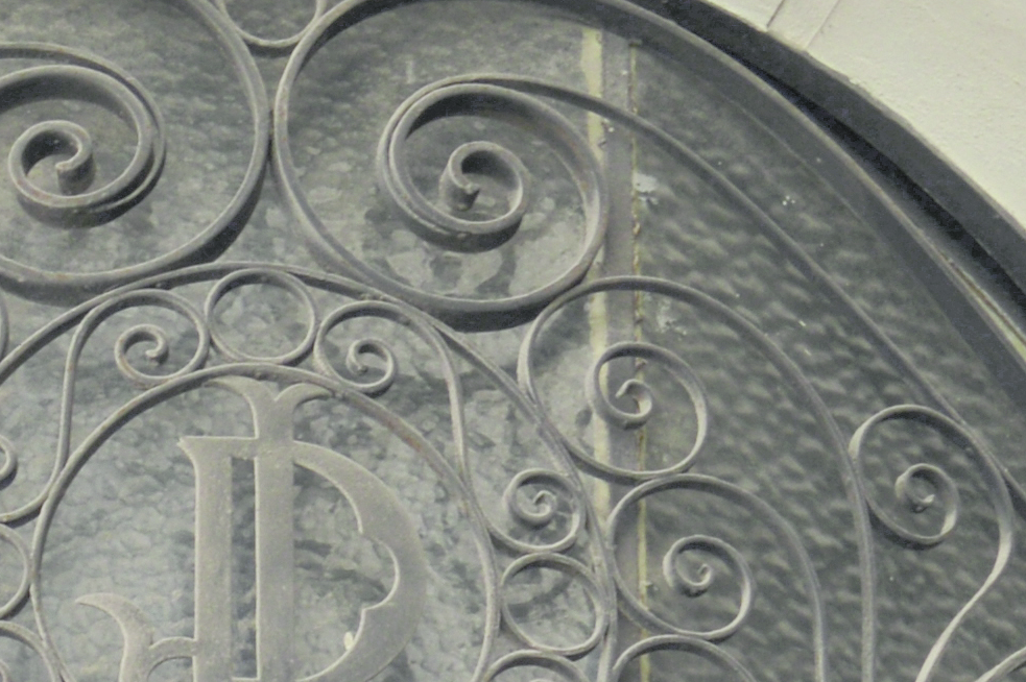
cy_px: 693
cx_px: 28
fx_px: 7319
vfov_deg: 5.3
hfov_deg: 8.0
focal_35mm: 257
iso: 100
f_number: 6.3
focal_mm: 28
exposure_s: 1/160
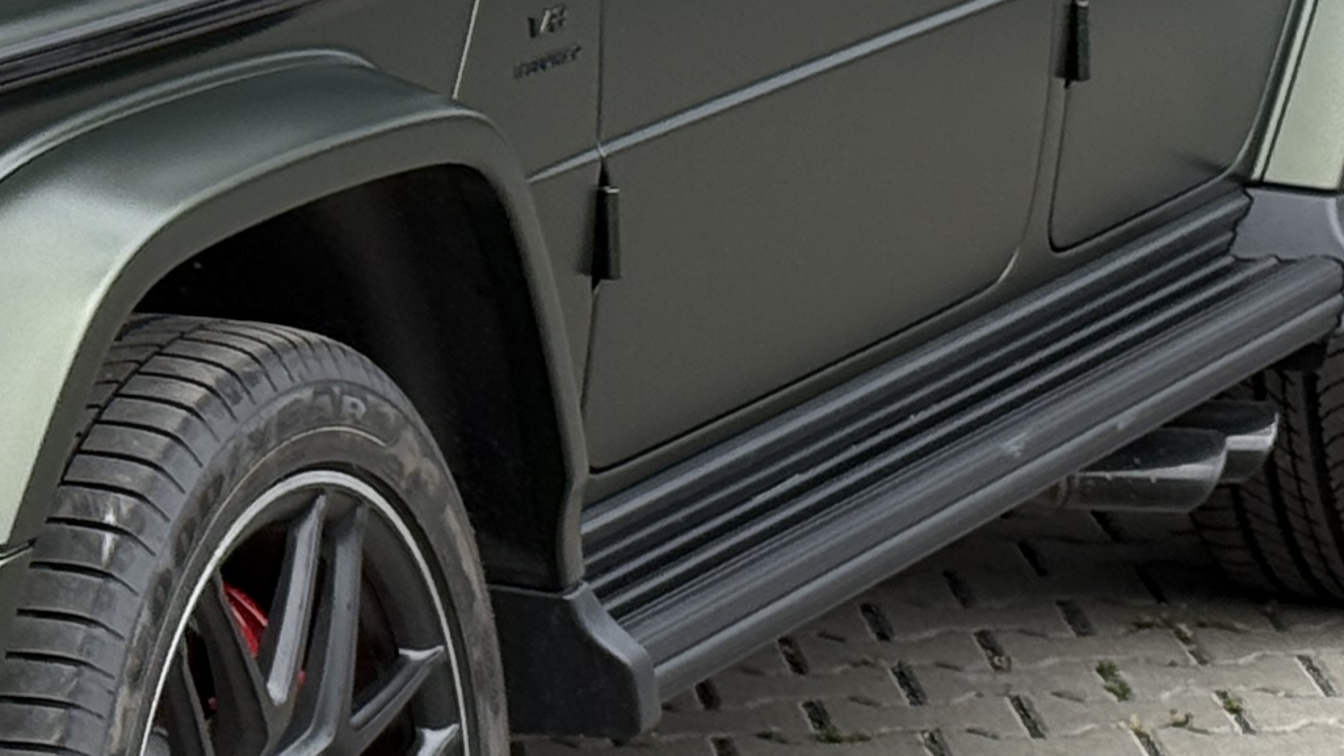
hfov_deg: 10.3
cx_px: -264
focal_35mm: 206
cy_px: 46
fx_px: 7341
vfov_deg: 5.9
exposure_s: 1/1883
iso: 80
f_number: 1.78
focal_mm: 6.76
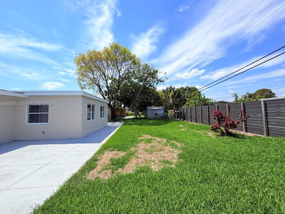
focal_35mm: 15
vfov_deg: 81.7
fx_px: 124
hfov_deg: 98.1
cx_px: 146
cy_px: 104
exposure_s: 1/1259
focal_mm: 2.22
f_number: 2.2
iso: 20
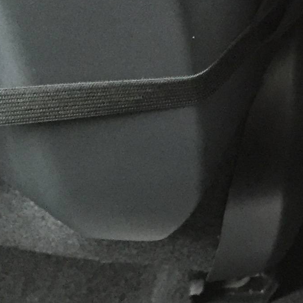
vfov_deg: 13.9
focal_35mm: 123
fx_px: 1218
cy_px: -29
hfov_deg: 11.7
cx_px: 715
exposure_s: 1/33
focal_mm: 4.15
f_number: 2.2
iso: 250
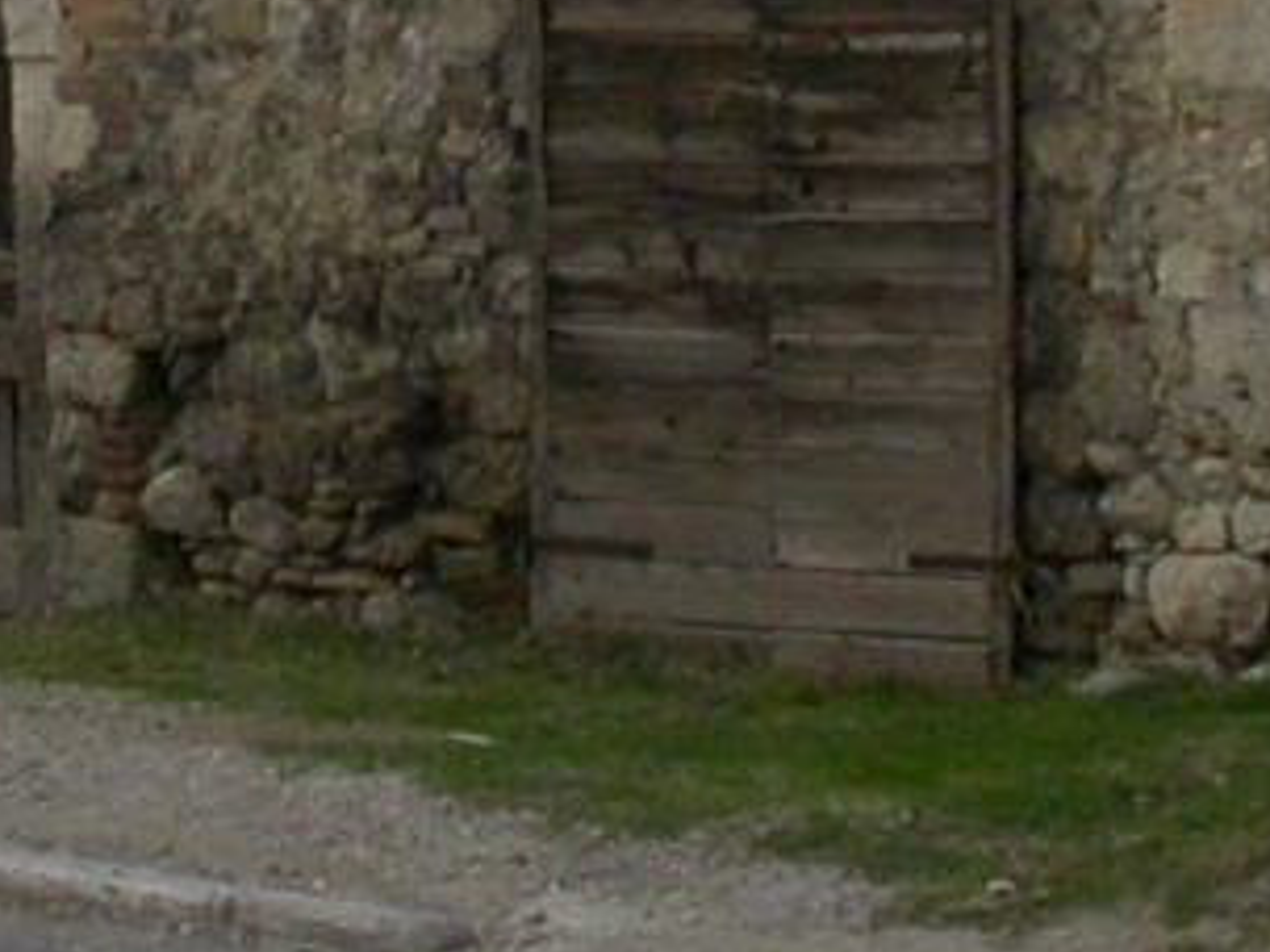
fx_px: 7338
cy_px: -401
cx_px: 46
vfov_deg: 7.3
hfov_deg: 9.8
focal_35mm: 200
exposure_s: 1/142
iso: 100
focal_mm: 7.85
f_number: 4.7
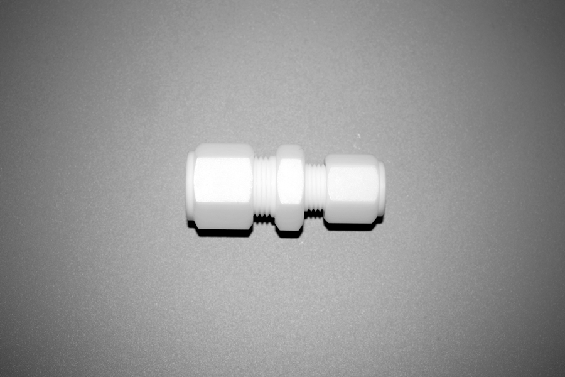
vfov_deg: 21.6
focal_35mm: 63
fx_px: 989
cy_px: 188
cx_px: 282
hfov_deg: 31.9
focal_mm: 42
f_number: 5
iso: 280
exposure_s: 1/60
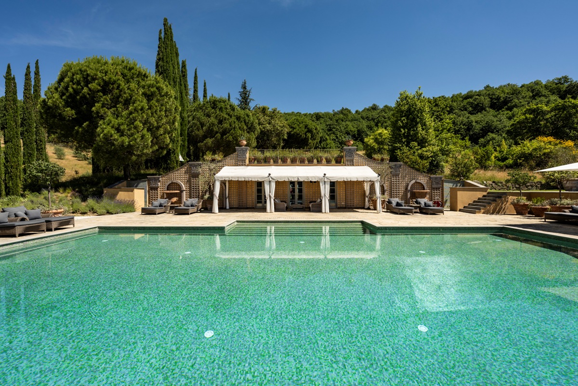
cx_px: 289
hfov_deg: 104.3
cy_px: 193
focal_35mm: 14
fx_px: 225
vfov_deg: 81.2
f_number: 9
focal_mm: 14
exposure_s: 1/320
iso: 100
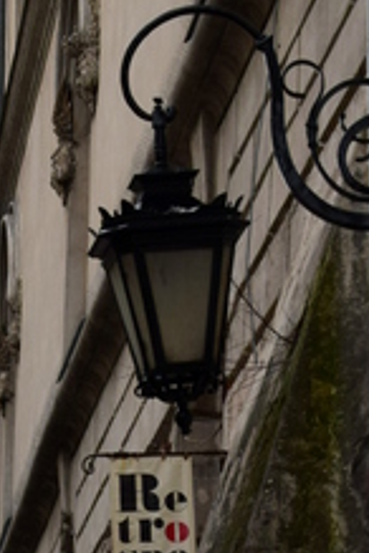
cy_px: 752
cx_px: -159
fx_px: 2949
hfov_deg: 7.1
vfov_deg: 10.5
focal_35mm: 192
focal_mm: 35
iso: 400
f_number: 10
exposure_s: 1/250
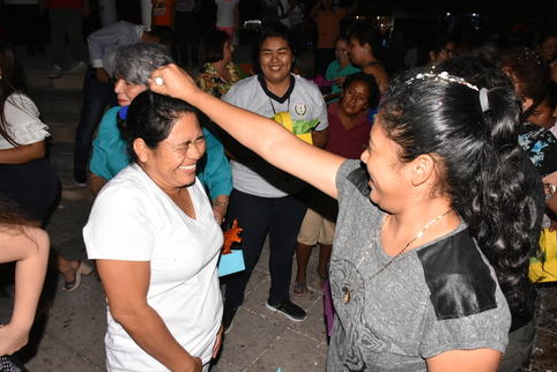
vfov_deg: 46.5
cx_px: 288
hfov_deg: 65.4
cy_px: 187
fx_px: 433
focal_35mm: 28
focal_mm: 18
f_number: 10
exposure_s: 1/125
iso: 2000
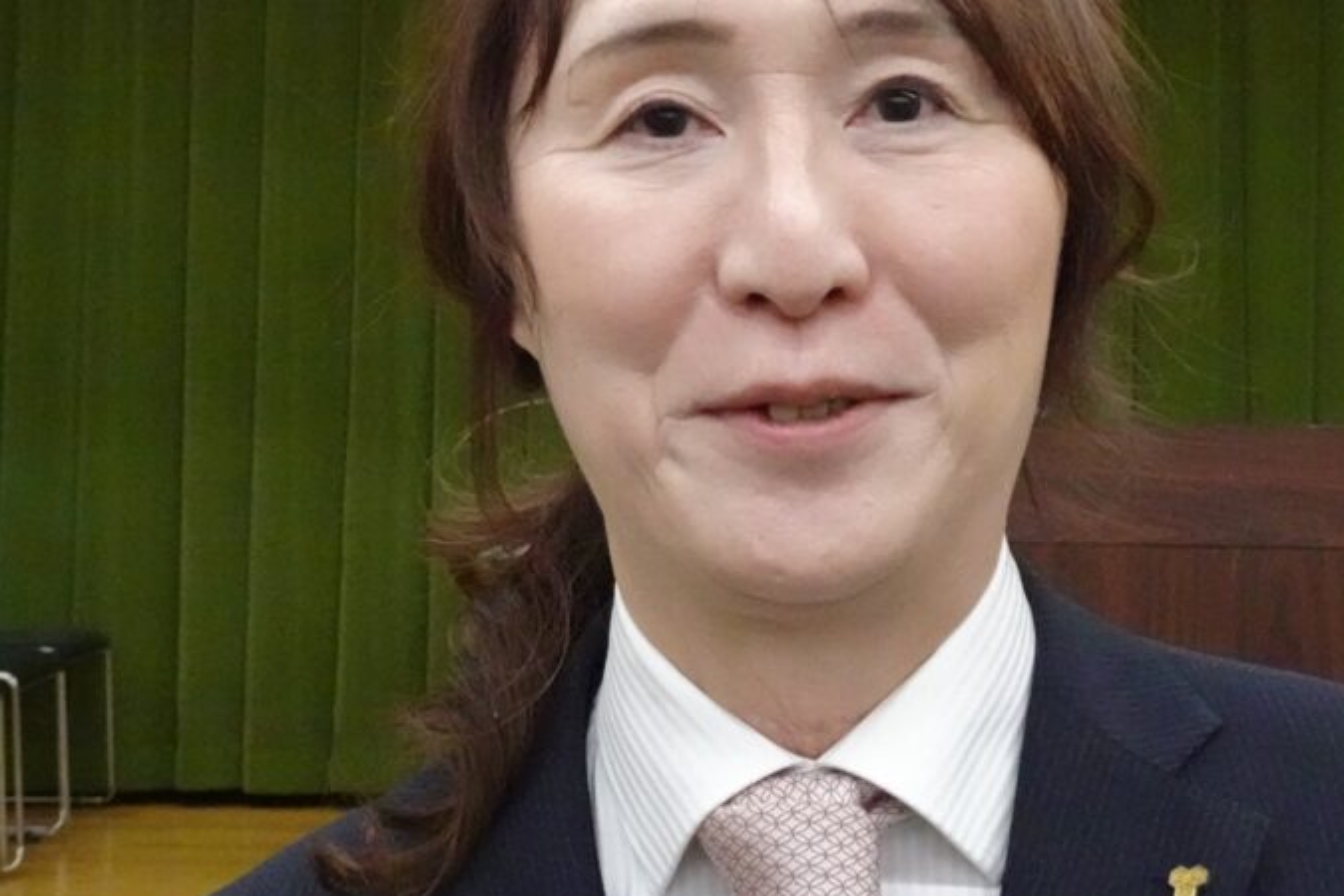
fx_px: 3061
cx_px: 792
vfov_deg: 16.5
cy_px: 159
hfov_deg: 24.7
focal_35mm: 82
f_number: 4.5
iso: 2500
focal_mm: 8.35
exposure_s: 1/250
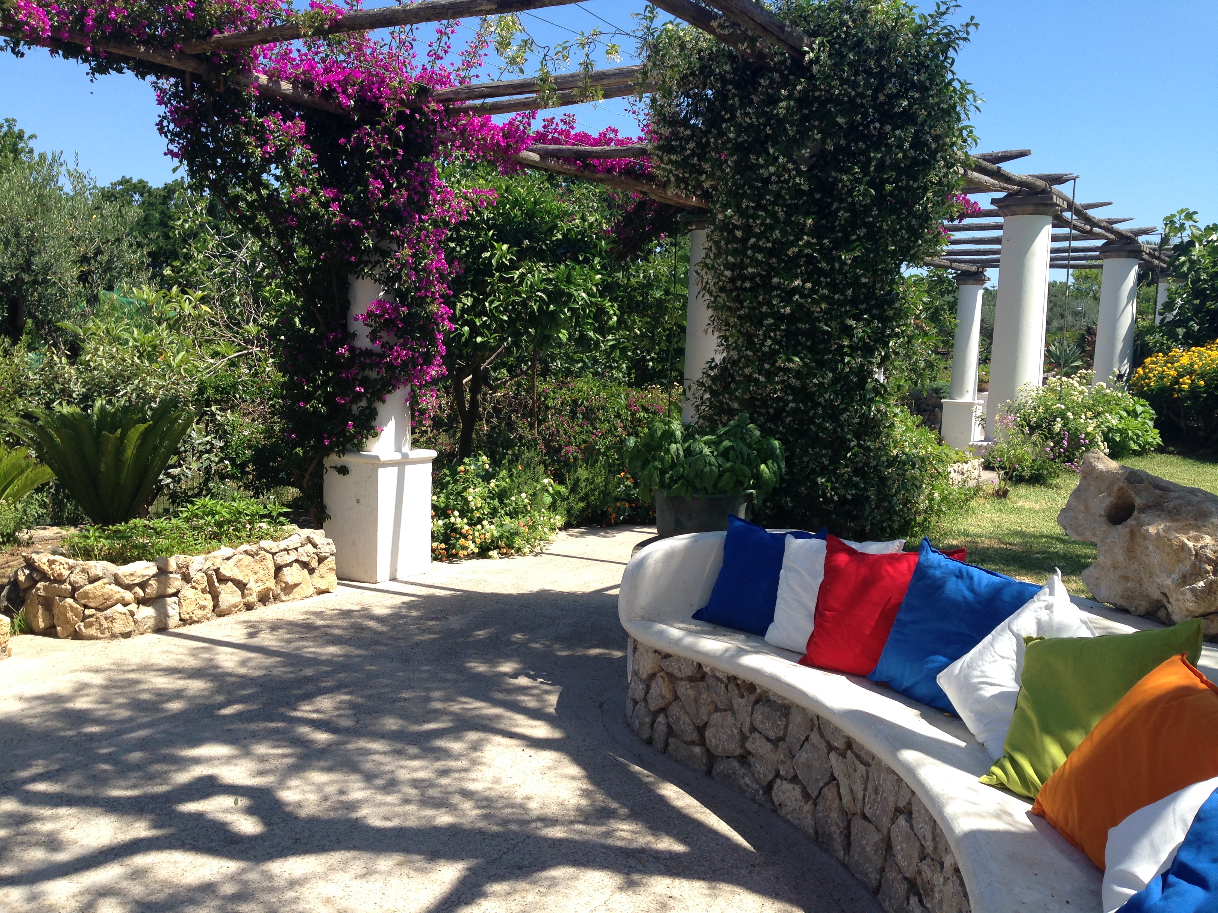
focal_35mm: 33
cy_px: 456
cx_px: 609
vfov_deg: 42.9
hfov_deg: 55.4
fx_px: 1161
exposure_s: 1/834
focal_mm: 4.12
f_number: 2.4
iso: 50
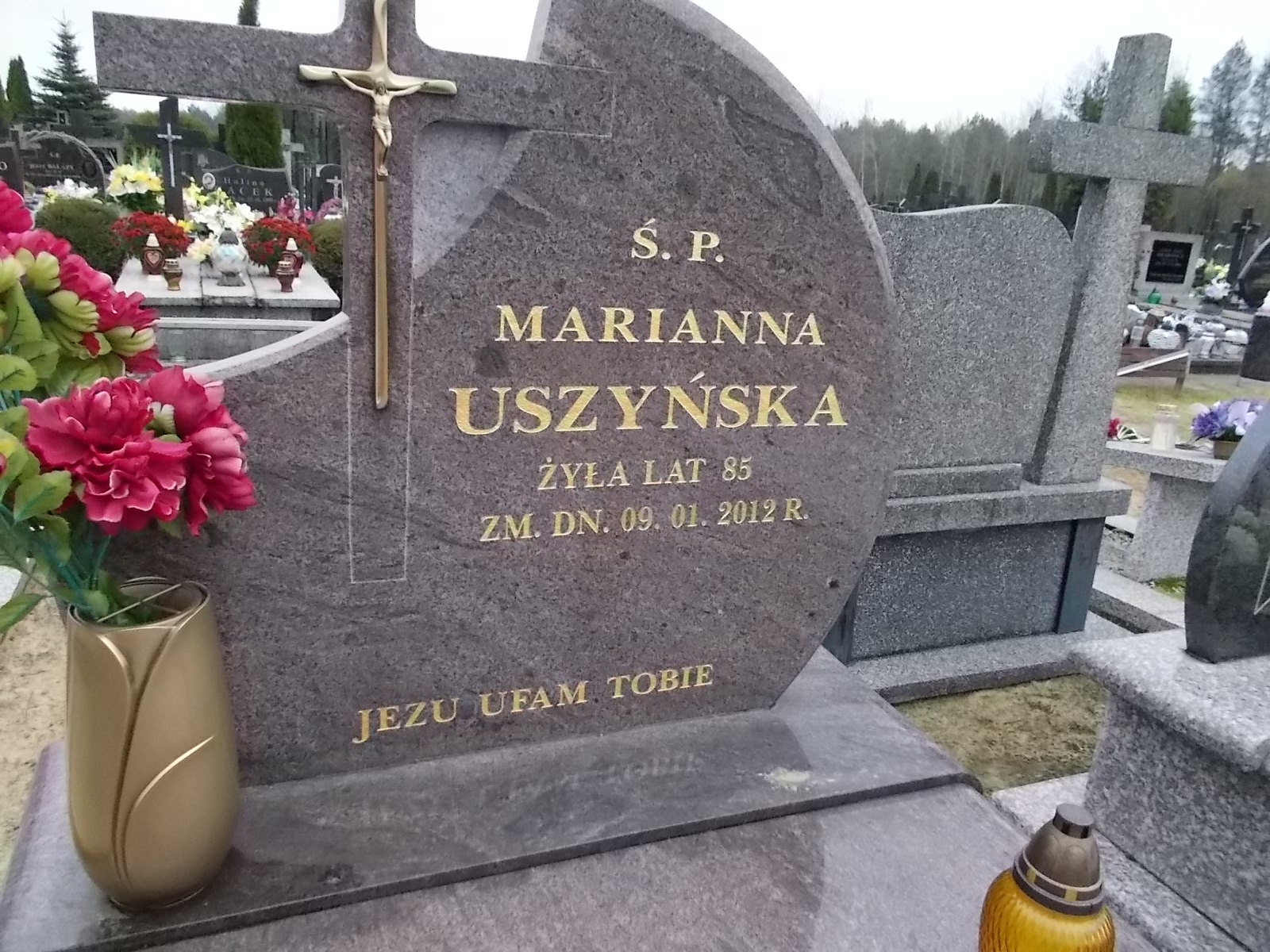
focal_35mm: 26
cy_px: 476
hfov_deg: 67.3
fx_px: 954
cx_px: 635
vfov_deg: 53.1
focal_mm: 4.6
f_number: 3.2
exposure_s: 1/400
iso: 400
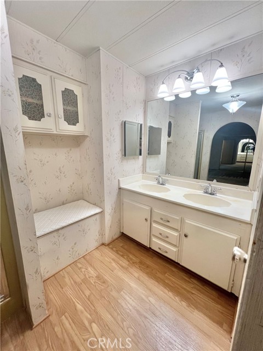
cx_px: 132
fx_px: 132
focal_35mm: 13
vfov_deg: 106.2
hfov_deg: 89.9
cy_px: 176
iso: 160
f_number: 1.8
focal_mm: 1.57
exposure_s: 1/120
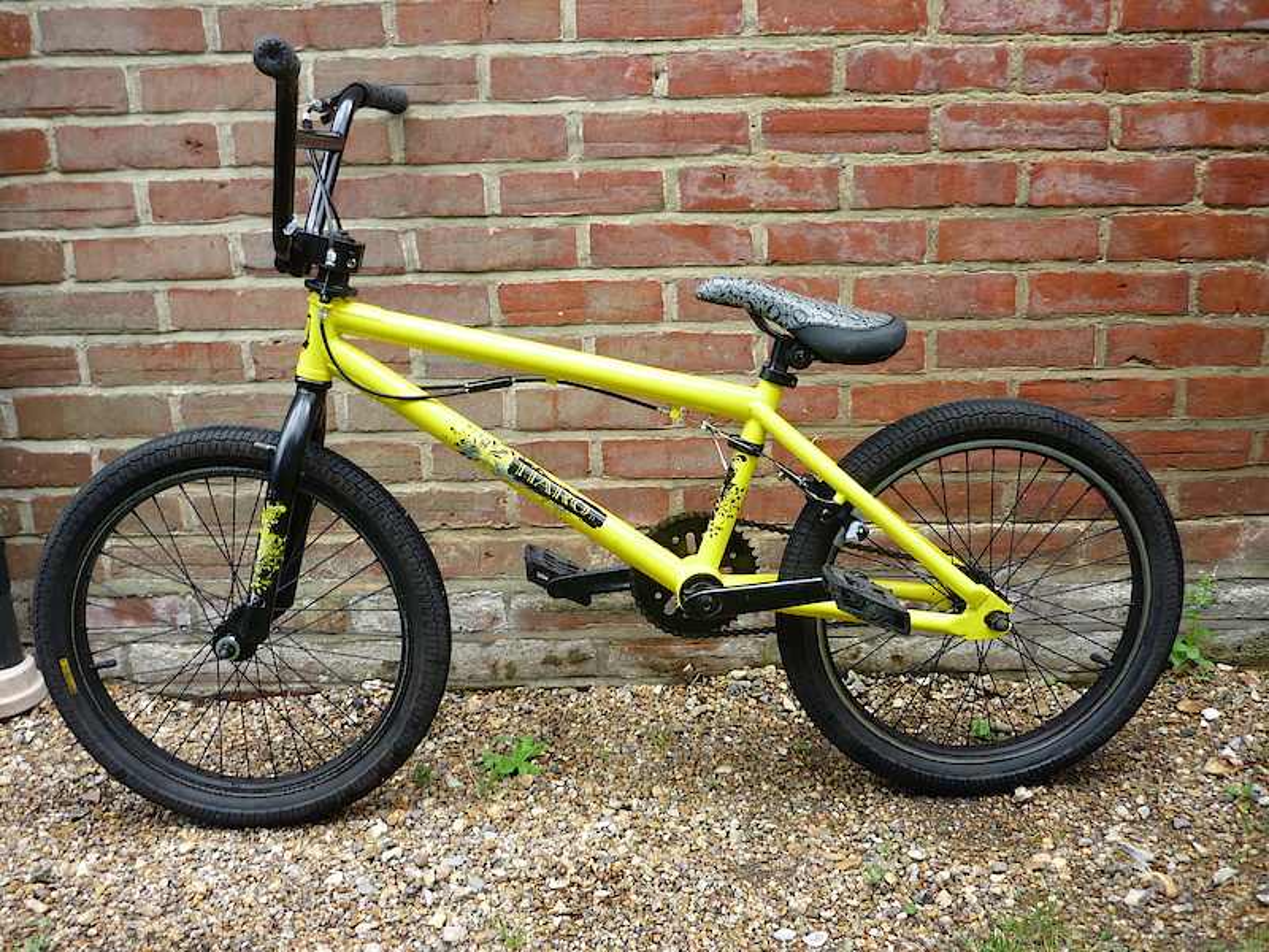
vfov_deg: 42.9
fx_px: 1210
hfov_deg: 55.4
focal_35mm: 33
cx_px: 634
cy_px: 476
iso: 100
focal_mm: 5.5
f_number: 2.8
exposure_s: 1/80
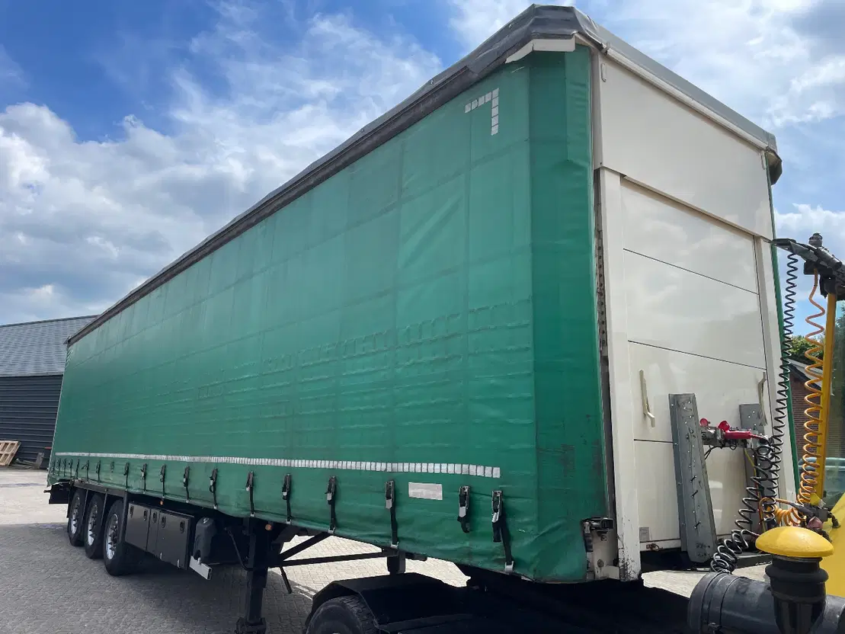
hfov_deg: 67.3
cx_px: 422
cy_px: 317
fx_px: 635
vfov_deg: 53.1
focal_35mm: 26
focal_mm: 4.2
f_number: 1.6
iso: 32
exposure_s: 1/2618
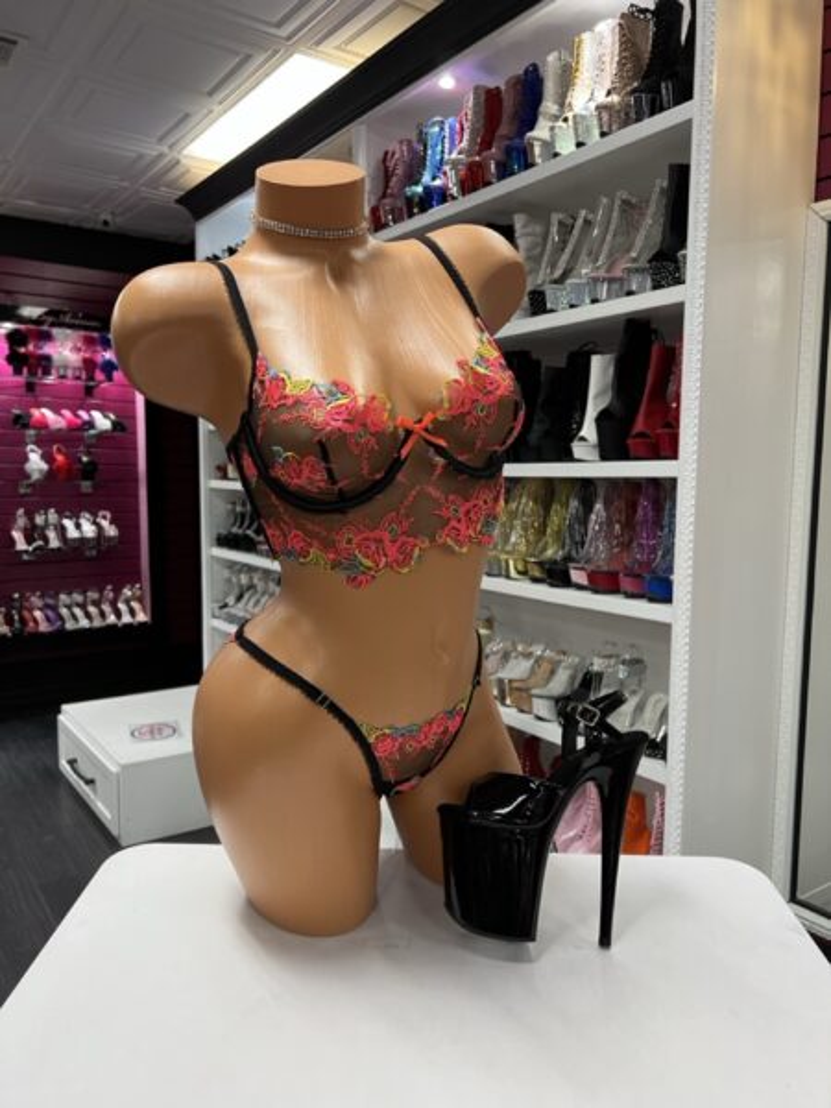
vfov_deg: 67.3
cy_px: 554
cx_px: 416
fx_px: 832
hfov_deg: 53.1
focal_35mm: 26
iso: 100
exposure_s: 1/60
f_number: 1.5
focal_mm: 5.7
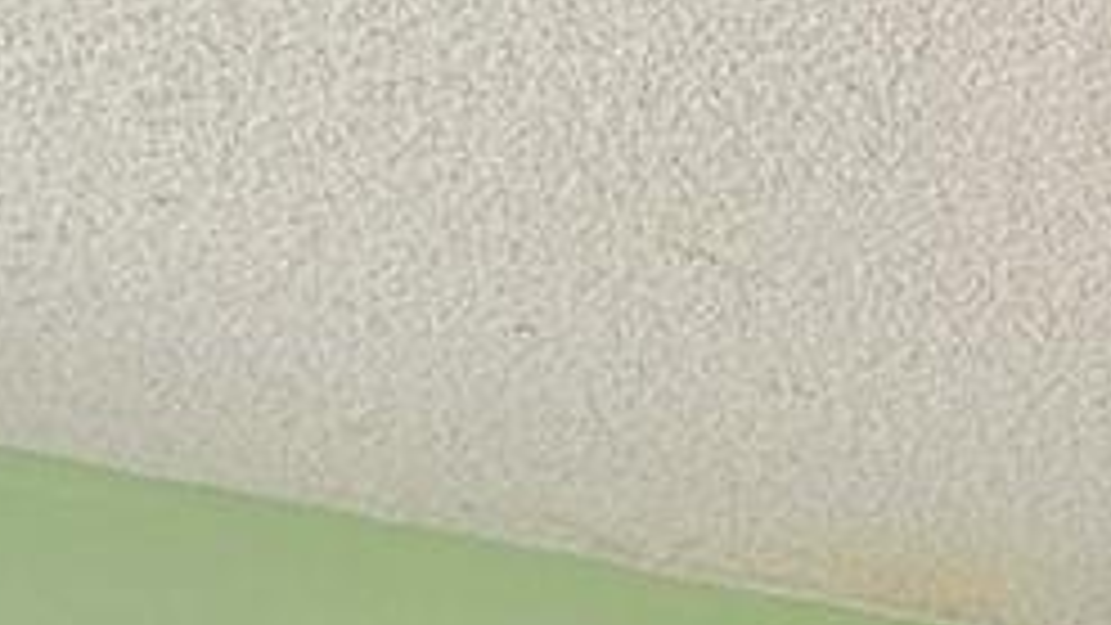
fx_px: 2917
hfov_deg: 16.1
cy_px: 1596
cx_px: 2303
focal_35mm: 99
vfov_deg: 10.3
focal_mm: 2.22
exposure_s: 1/120
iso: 80
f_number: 2.2
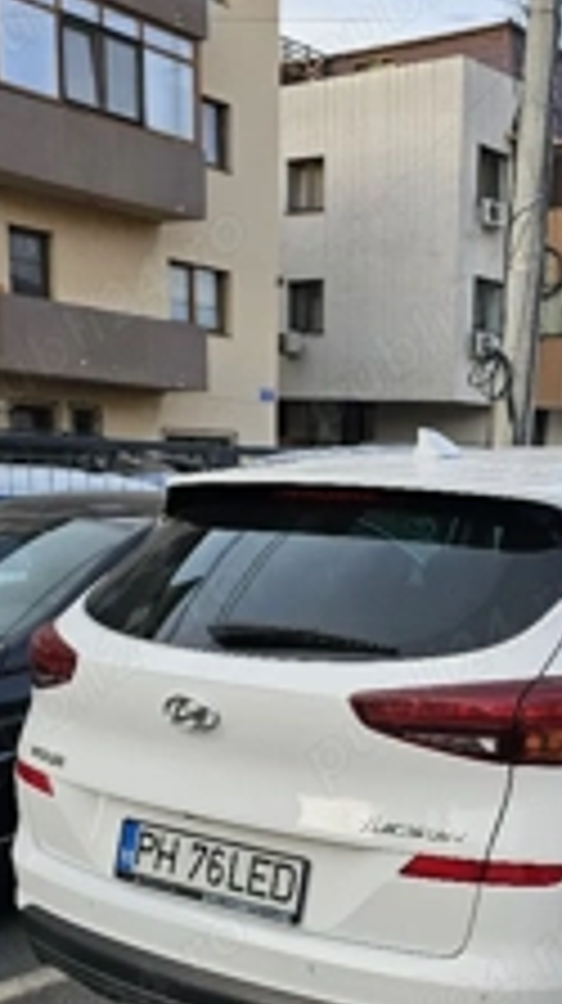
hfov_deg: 25.4
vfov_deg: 44.3
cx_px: 540
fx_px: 1195
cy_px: 725
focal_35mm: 45
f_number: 1.7
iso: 40
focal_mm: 6.3
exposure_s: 1/182
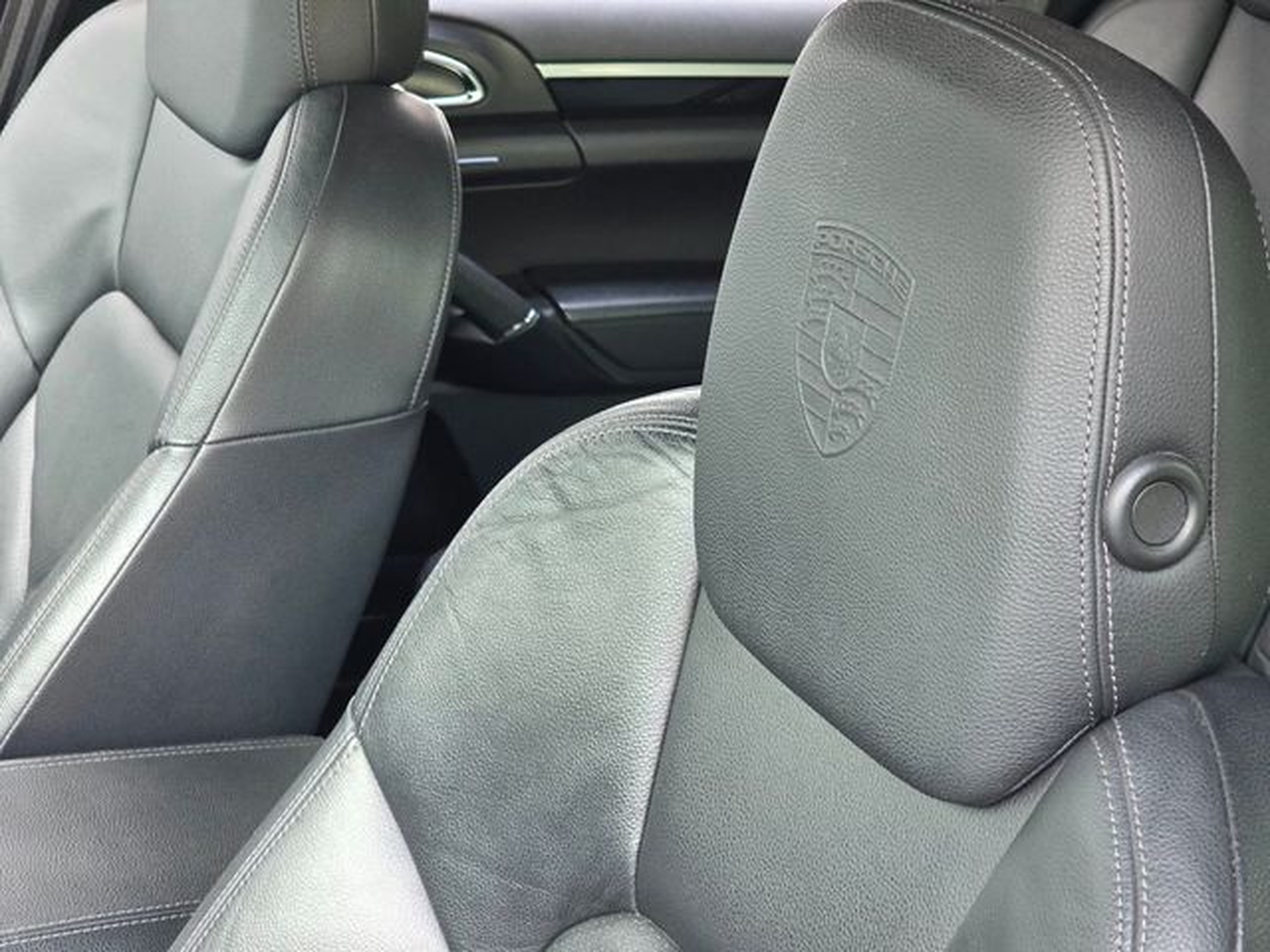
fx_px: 2531
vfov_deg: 21.3
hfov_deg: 28.2
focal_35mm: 69
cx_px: 635
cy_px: 476
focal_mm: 7.9
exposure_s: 1/120
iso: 400
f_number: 2.4
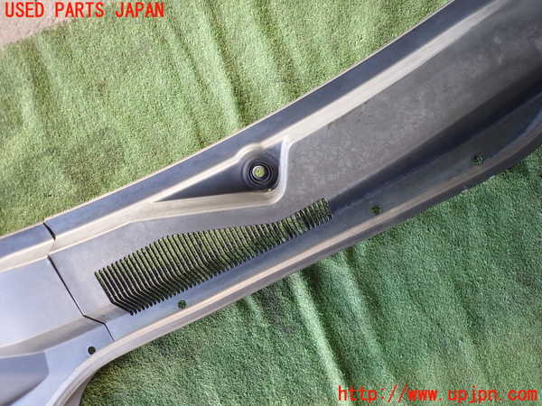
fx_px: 391
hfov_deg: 69.4
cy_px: 203
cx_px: 271
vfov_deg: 54.9
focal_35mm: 25
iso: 200
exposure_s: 1/40
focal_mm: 4.5
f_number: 2
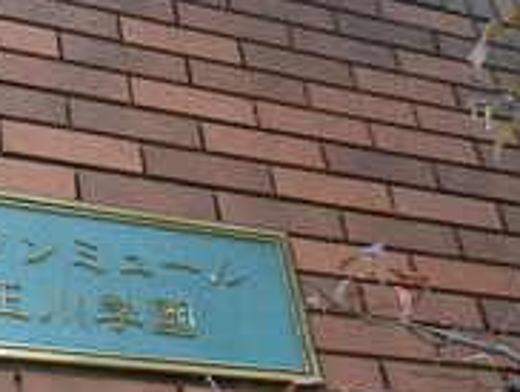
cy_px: 200
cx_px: 109
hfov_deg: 24.3
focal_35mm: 79
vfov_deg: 18.7
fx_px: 1188
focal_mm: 4.2
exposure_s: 1/50
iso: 80
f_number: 3
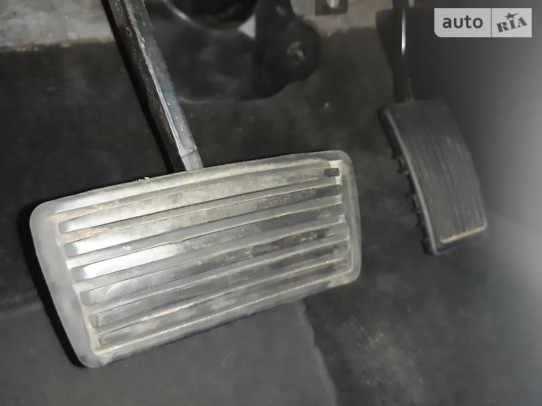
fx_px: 407
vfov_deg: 53.1
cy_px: 203
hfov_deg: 67.3
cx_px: 271
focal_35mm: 26
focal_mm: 3.9
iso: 640
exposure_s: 1/17
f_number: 1.7
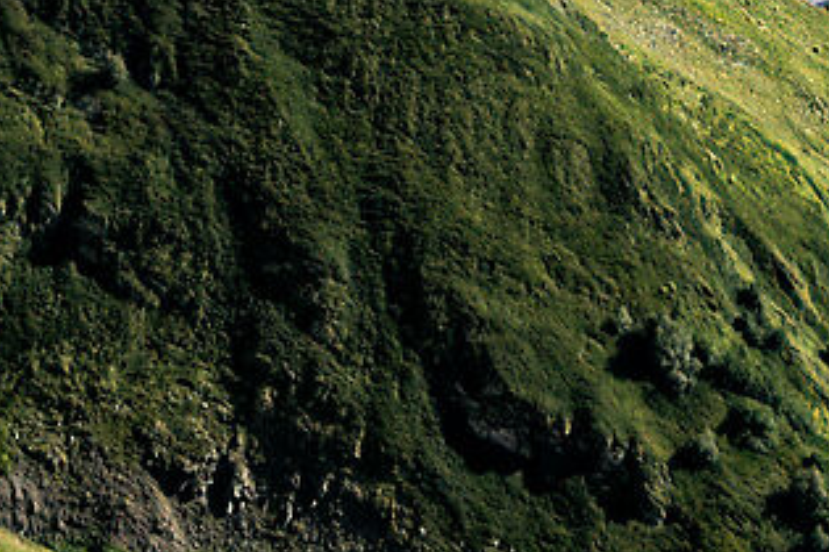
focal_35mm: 259
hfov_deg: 7.9
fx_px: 5964
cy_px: -1164
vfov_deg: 5.0
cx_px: 529
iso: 64
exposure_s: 1/500
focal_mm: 12.76
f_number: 4
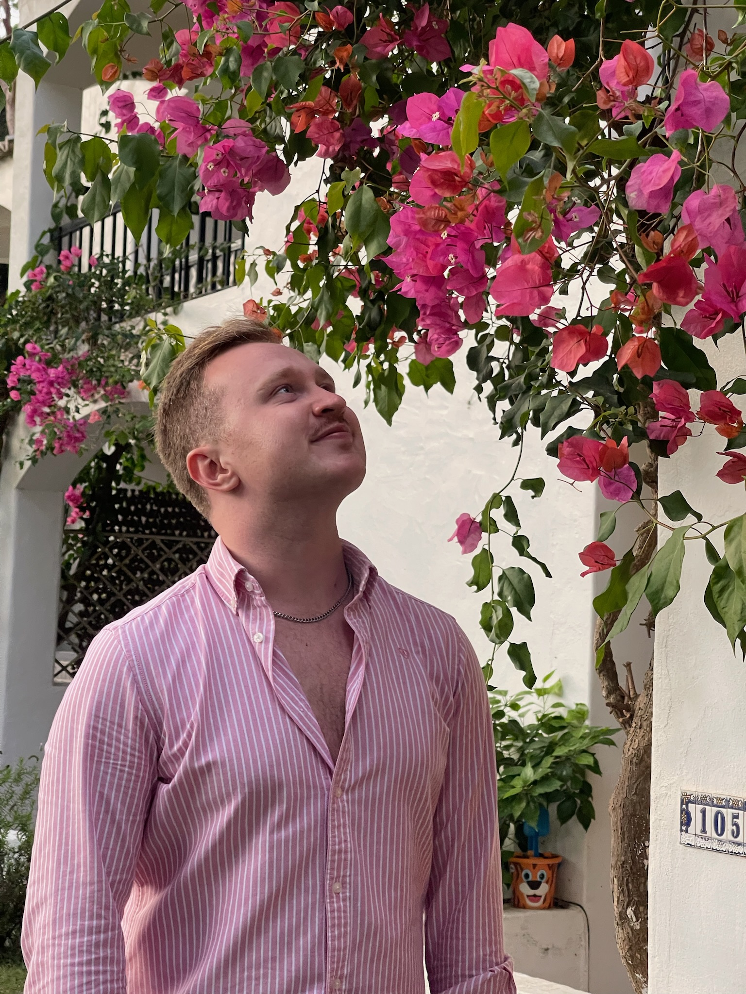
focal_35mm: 64
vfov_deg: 30.3
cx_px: 373
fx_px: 1839
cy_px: 497
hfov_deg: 22.9
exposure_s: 1/96
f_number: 2.2
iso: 160
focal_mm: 7.5
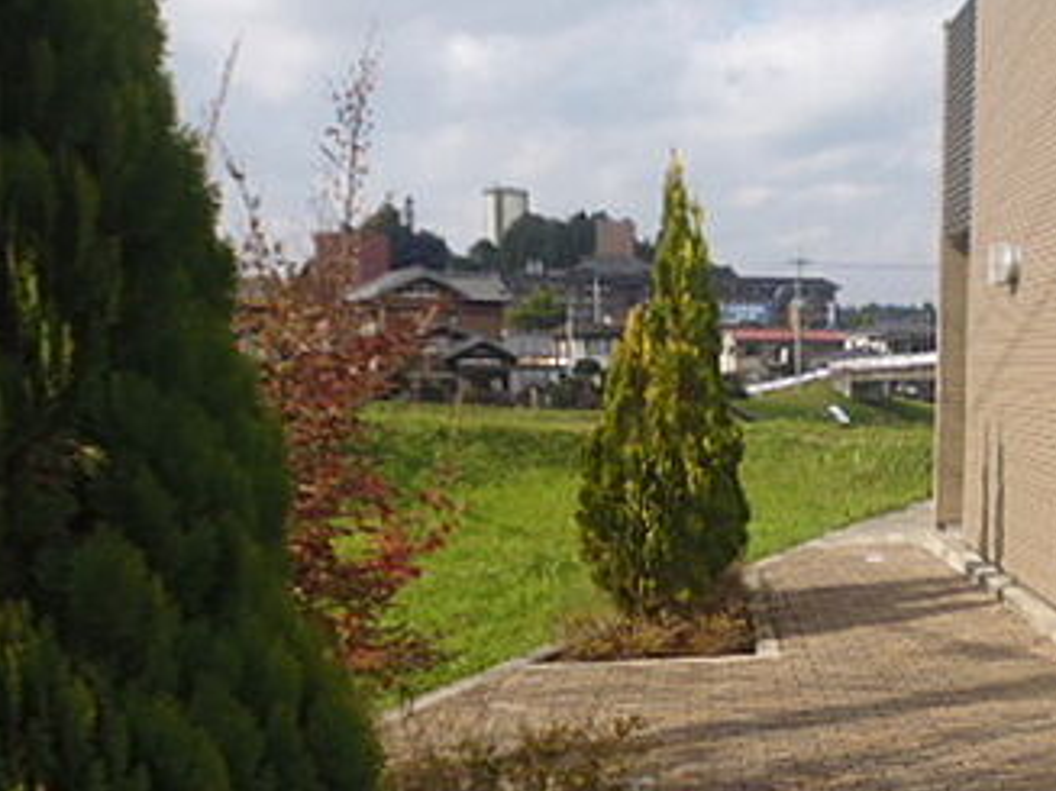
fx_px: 1433
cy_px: 665
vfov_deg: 29.9
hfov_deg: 38.3
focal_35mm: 47
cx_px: 901
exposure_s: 1/125
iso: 100
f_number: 9
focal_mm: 4.3
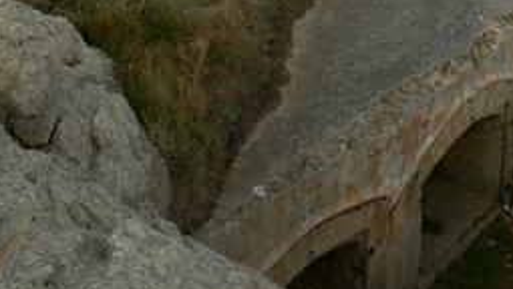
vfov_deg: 13.6
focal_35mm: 85
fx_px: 1157
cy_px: -104
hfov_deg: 24.8
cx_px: 370
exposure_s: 1/200
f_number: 7.1
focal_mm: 18
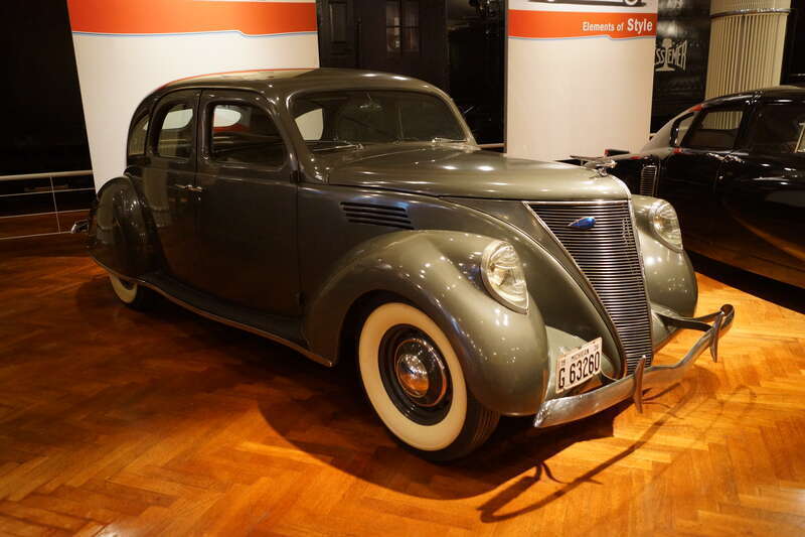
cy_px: 268
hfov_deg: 61.9
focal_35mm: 30
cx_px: 402
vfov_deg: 43.6
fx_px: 671
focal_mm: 20
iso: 1600
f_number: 4
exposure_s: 1/60
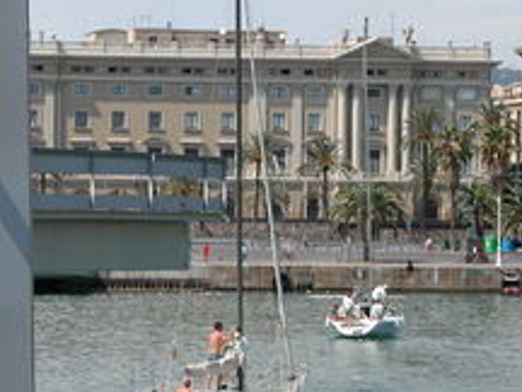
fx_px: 2594
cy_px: 203
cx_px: 56
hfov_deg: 11.4
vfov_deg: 8.6
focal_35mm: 172
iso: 100
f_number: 5.7
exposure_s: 1/434
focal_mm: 23.7
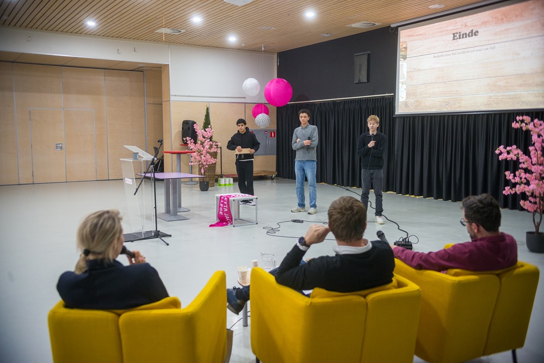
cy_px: 182
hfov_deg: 55.8
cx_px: 272
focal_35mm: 34
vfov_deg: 38.9
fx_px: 514
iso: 800
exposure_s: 1/50
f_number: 3.5
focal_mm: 34
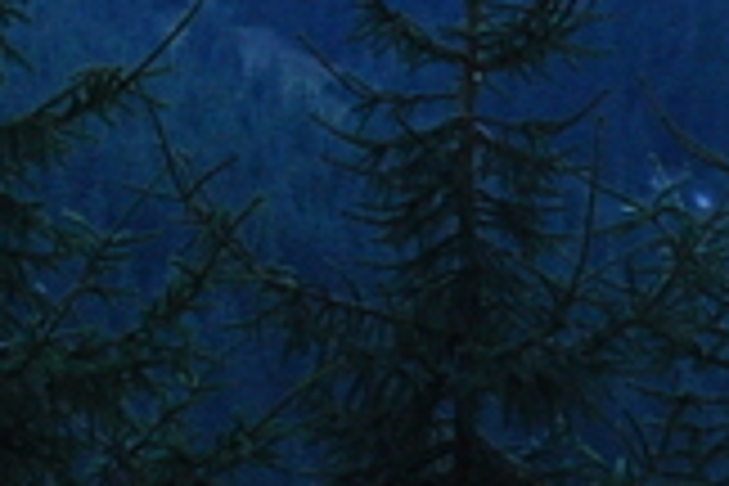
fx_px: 7208
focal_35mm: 356
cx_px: -1012
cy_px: -767
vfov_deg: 3.8
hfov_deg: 5.6
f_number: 4.2
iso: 400
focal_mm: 32
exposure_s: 1/25
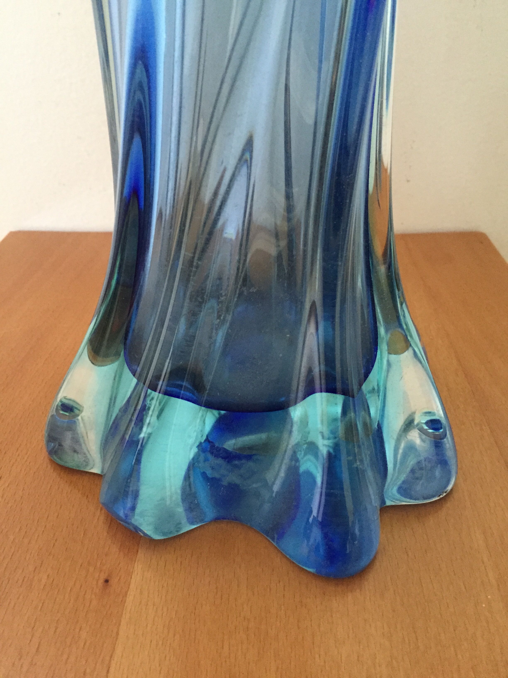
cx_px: 254
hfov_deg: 48.2
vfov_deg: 61.7
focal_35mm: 29
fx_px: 567
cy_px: 339
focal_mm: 4.15
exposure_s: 1/15
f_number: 2.2
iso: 320
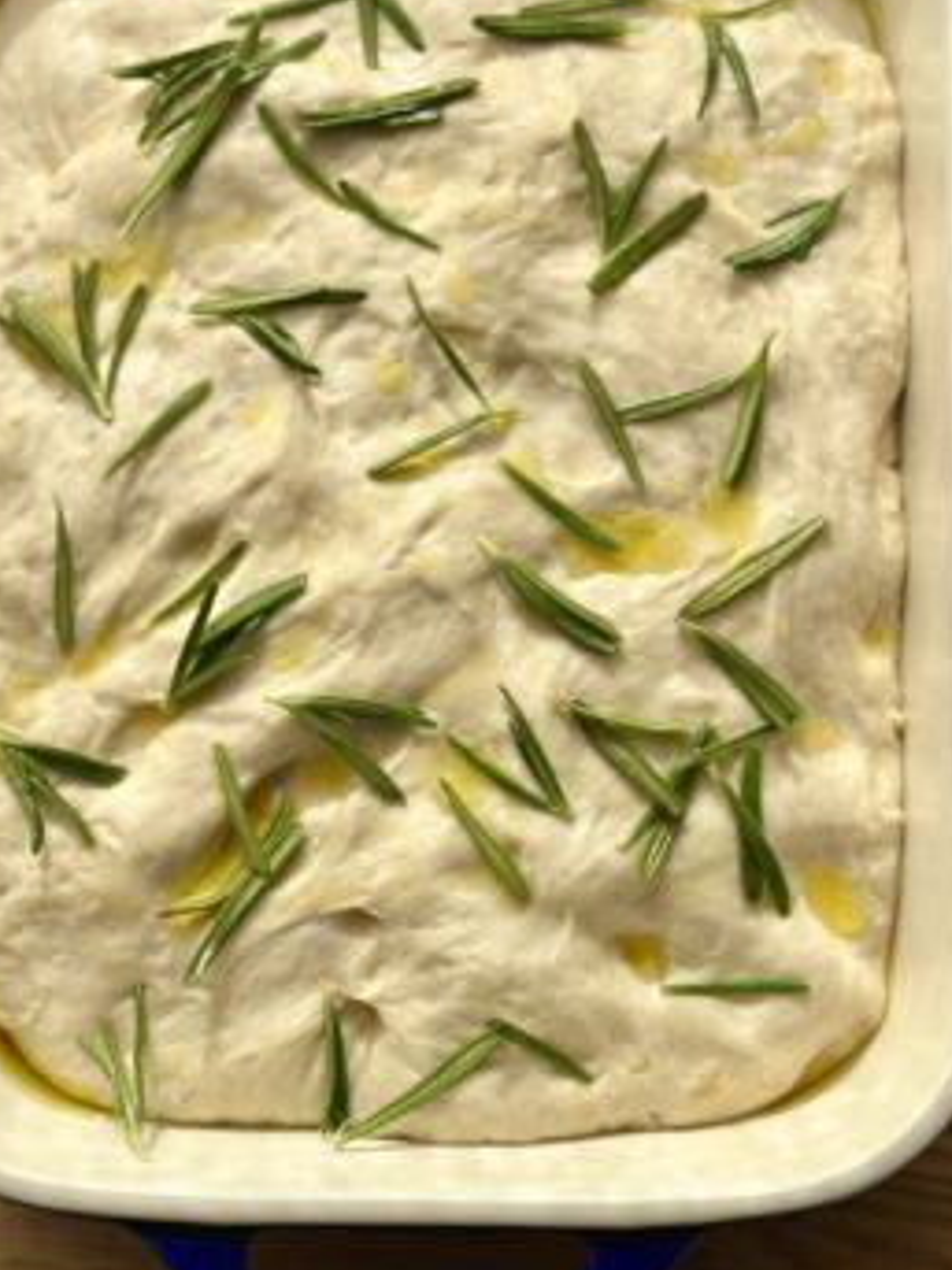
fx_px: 2568
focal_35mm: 70
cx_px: 480
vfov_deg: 27.8
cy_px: 696
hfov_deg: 21.0
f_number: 1.78
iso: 80
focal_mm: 6.86
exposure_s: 1/1848
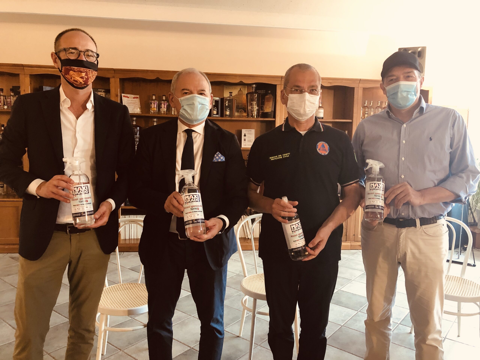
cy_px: 180
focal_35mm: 28
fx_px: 388
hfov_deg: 63.4
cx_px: 240
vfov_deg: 49.7
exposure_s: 1/17
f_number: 1.8
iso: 100
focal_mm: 4
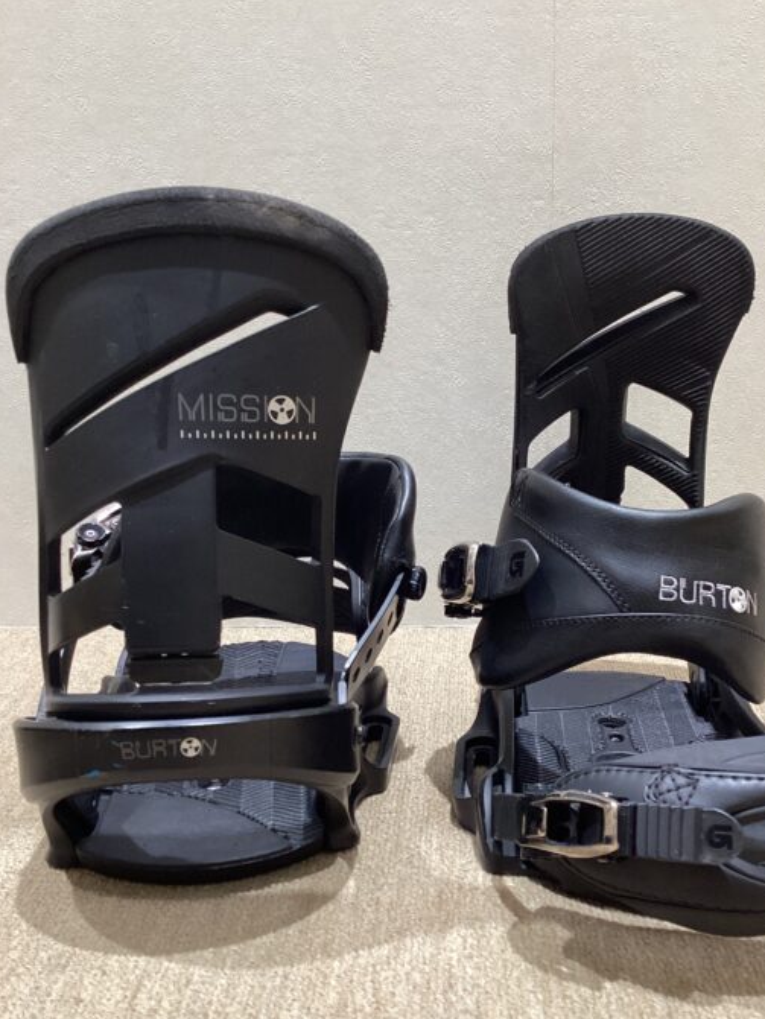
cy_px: 569
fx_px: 1090
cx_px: 441
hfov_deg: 38.6
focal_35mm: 37
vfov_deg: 50.0
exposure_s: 1/50
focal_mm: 3.3
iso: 160
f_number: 2.4
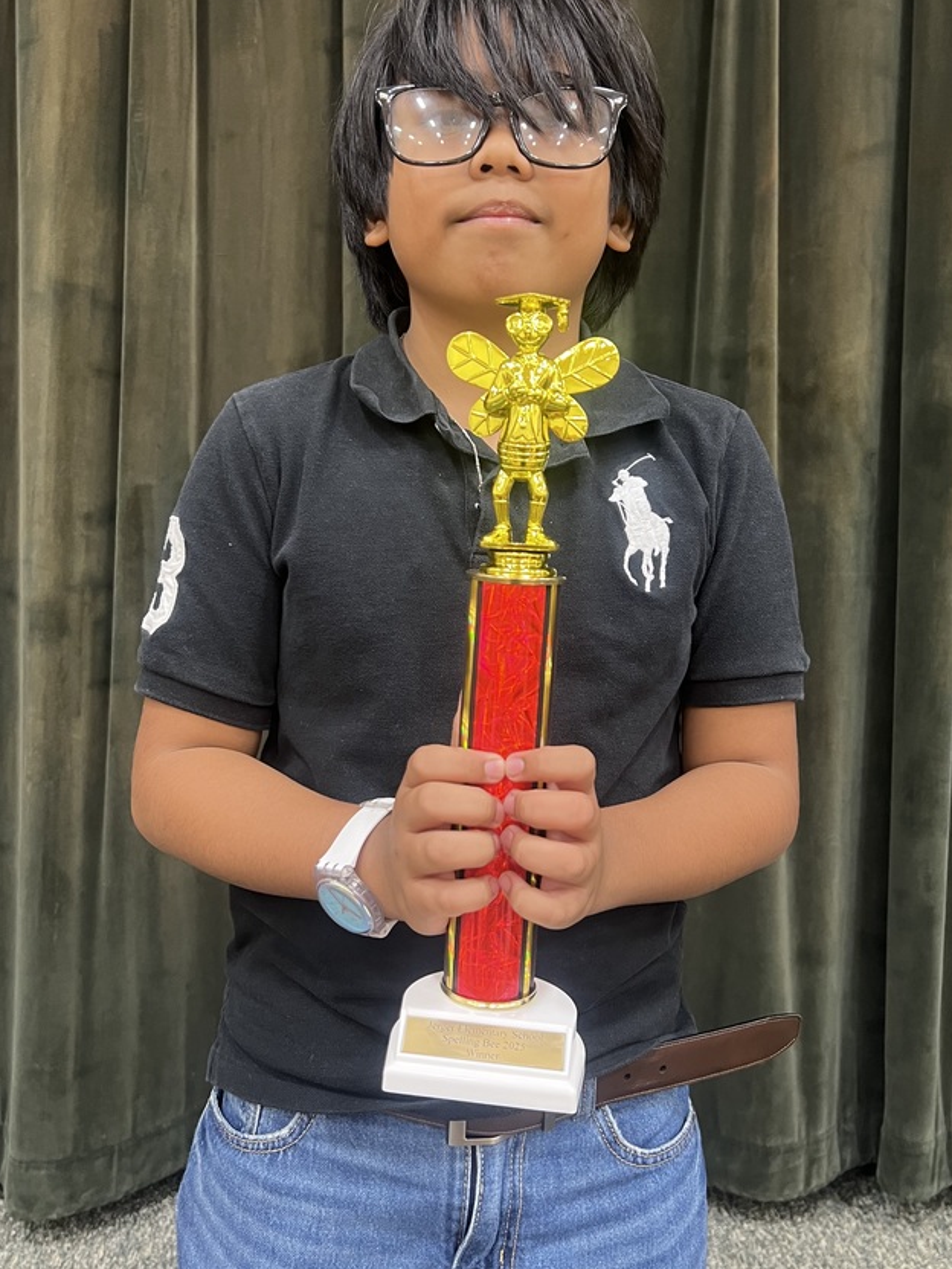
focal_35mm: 32
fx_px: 1173
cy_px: 596
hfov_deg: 44.1
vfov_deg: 56.8
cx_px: 452
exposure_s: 1/60
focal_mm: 5.7
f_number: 1.5
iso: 160
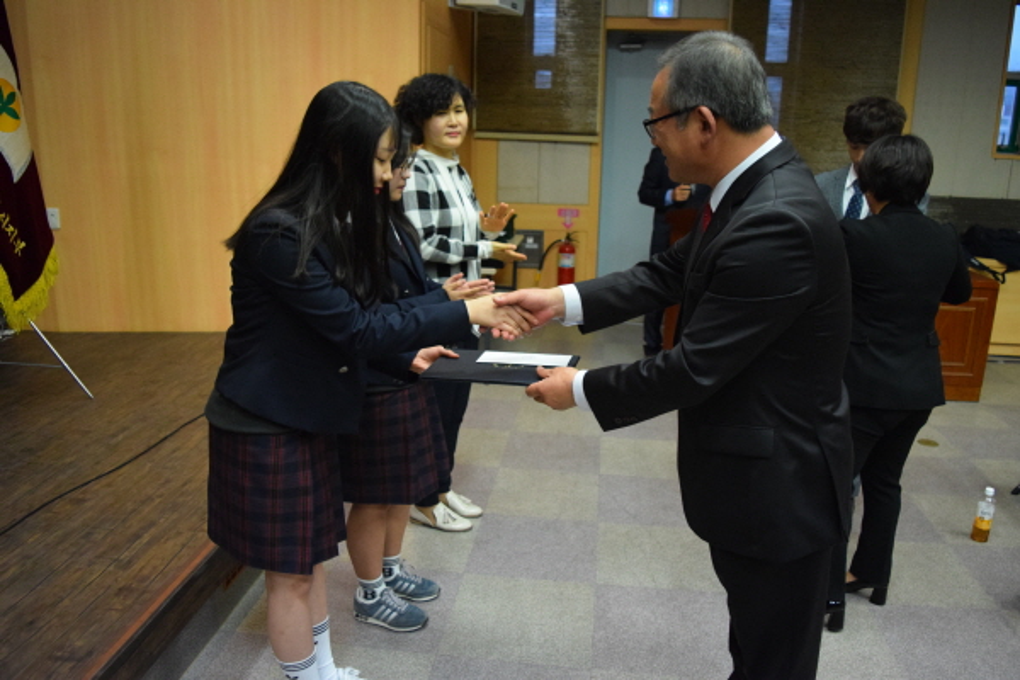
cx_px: 510
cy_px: 340
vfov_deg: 47.9
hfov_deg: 67.4
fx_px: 765
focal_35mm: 27
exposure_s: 1/320
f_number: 3.5
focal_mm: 18
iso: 3200
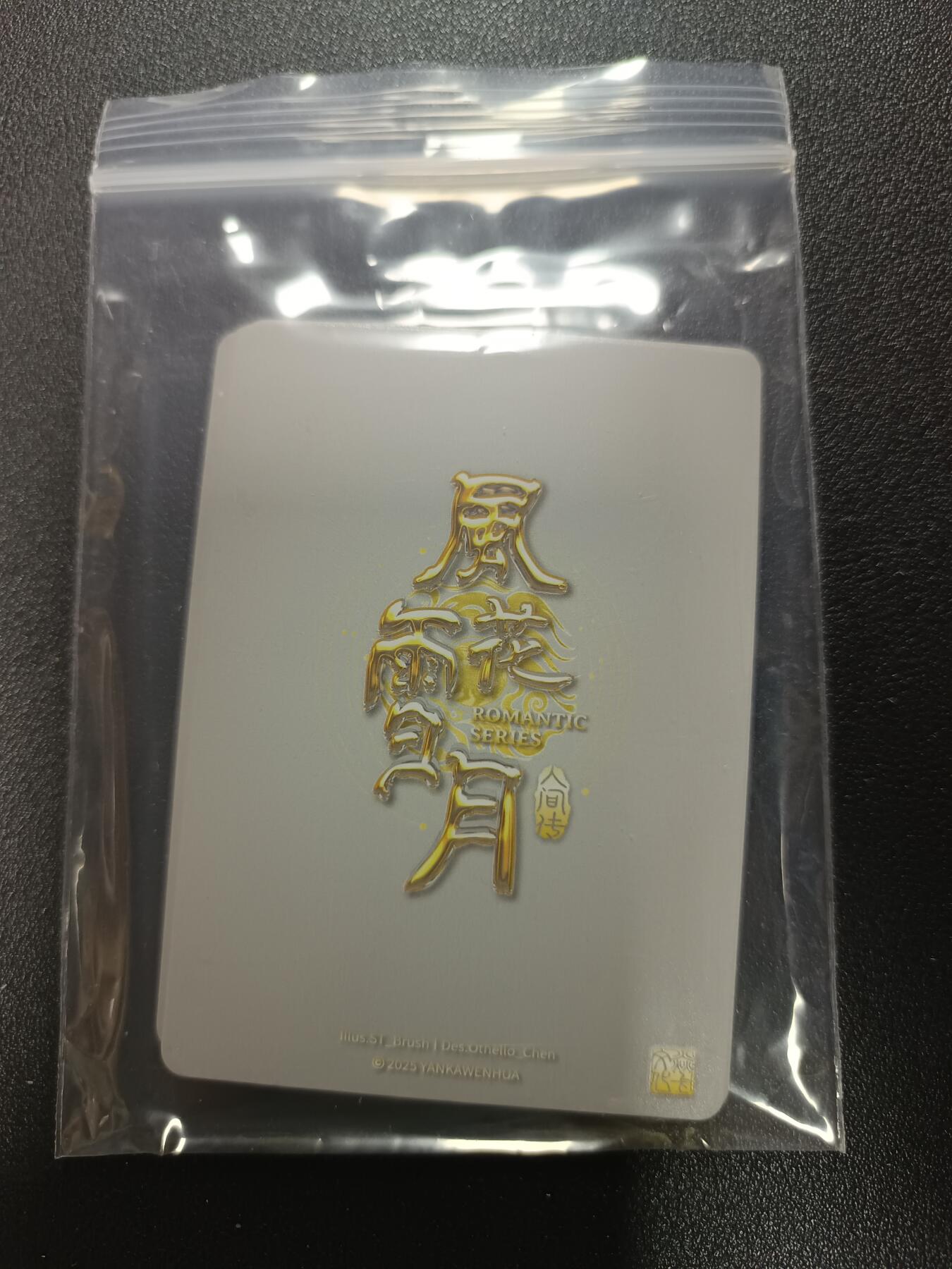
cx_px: 476
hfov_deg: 56.8
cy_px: 634
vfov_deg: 71.6
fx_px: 880
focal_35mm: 24
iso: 927
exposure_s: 1/50
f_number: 1.7
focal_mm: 5.31
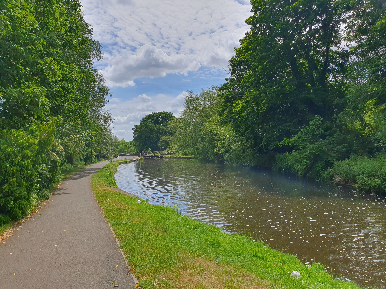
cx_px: 193
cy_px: 144
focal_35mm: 26
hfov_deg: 67.3
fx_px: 290
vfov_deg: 53.1
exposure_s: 1/2824
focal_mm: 4.32
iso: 50
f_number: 2.4
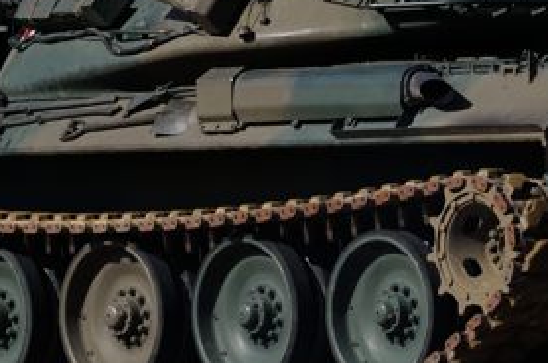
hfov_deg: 1.8
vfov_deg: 1.2
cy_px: 41
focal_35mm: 1161
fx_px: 17633
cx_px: 231
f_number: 8
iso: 200
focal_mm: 210
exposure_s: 1/500
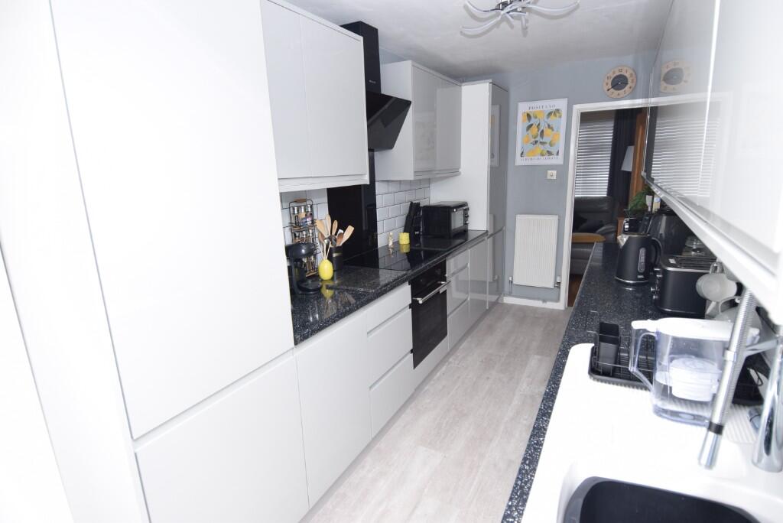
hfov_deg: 90.0
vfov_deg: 67.5
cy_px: 262
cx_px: 392
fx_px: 392
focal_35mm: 18
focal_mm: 12
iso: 400
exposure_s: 1/100
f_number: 5
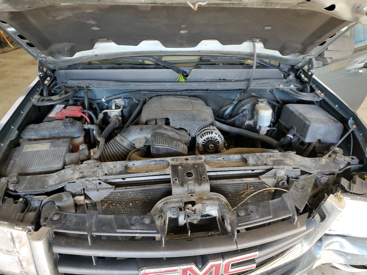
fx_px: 276
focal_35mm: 26
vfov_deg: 53.1
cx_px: 184
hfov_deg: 67.3
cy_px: 138
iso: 89
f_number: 1.5
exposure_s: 1/60.2
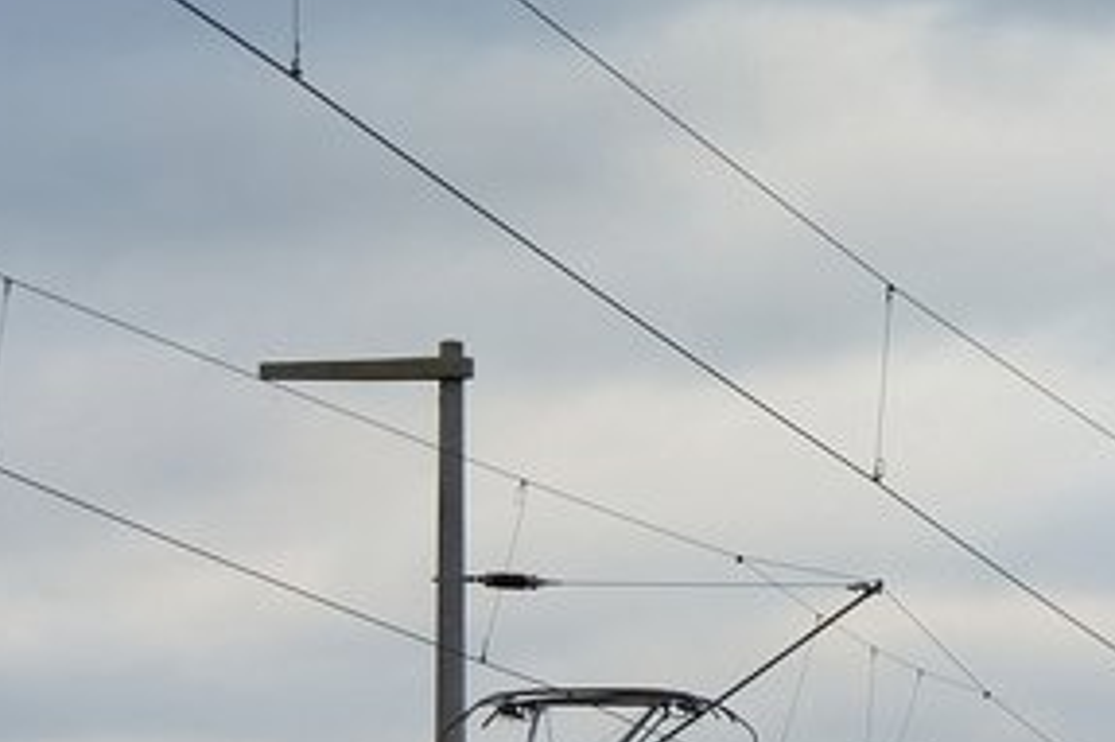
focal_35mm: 251
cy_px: 831
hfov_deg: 8.1
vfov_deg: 5.4
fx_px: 7769
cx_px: 1313
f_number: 5.6
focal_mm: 40
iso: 320
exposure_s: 1/640
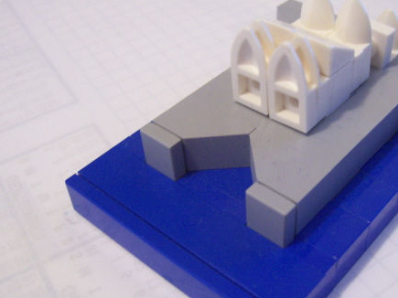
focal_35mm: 50
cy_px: 169
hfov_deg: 37.8
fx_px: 575
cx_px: 264
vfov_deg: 29.1
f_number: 2.7
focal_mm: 5.6
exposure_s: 1/8.56
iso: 160
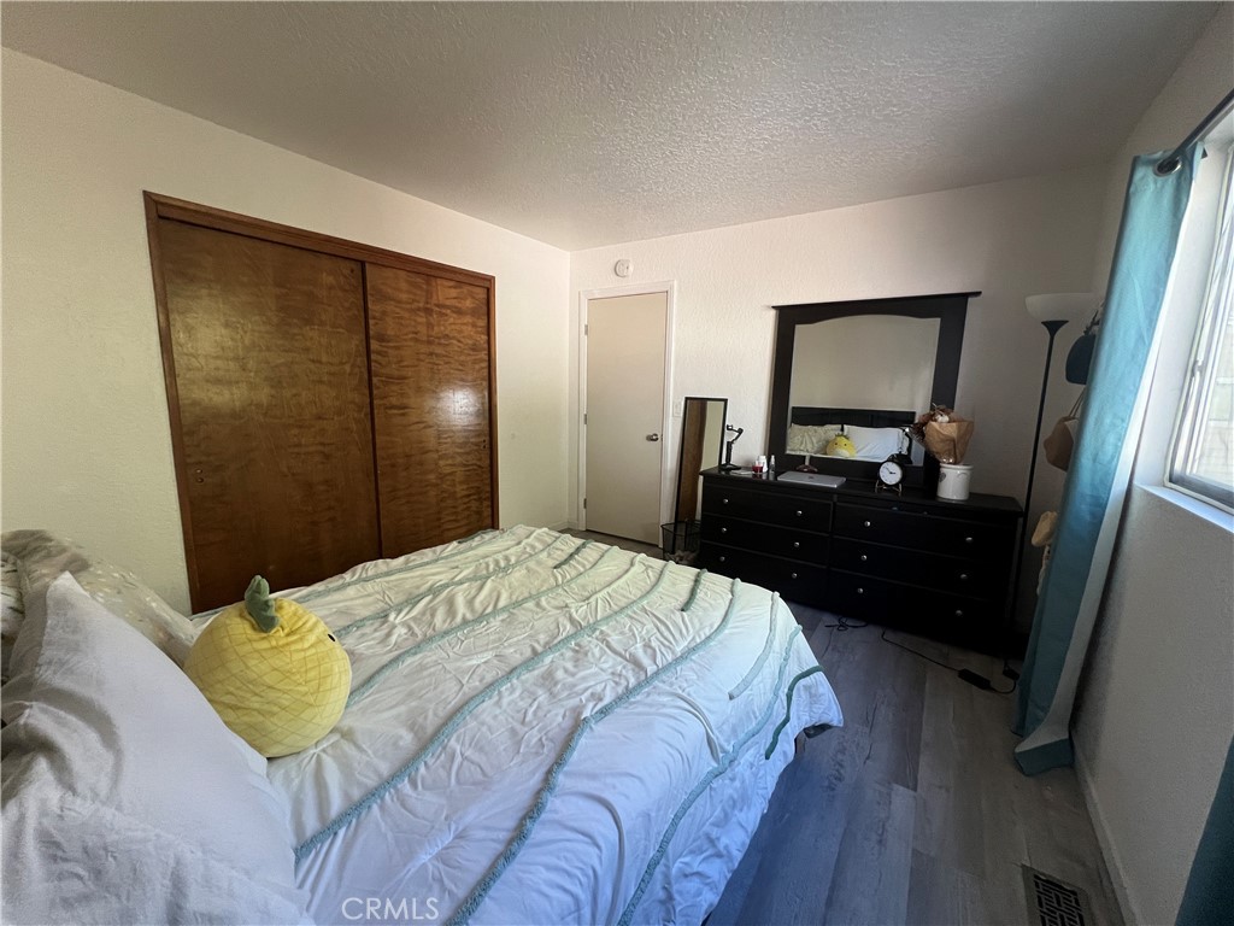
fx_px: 463
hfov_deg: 106.2
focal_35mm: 13
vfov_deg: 89.9
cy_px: 463
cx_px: 617
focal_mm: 1.57
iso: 250
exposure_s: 1/78
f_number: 1.8
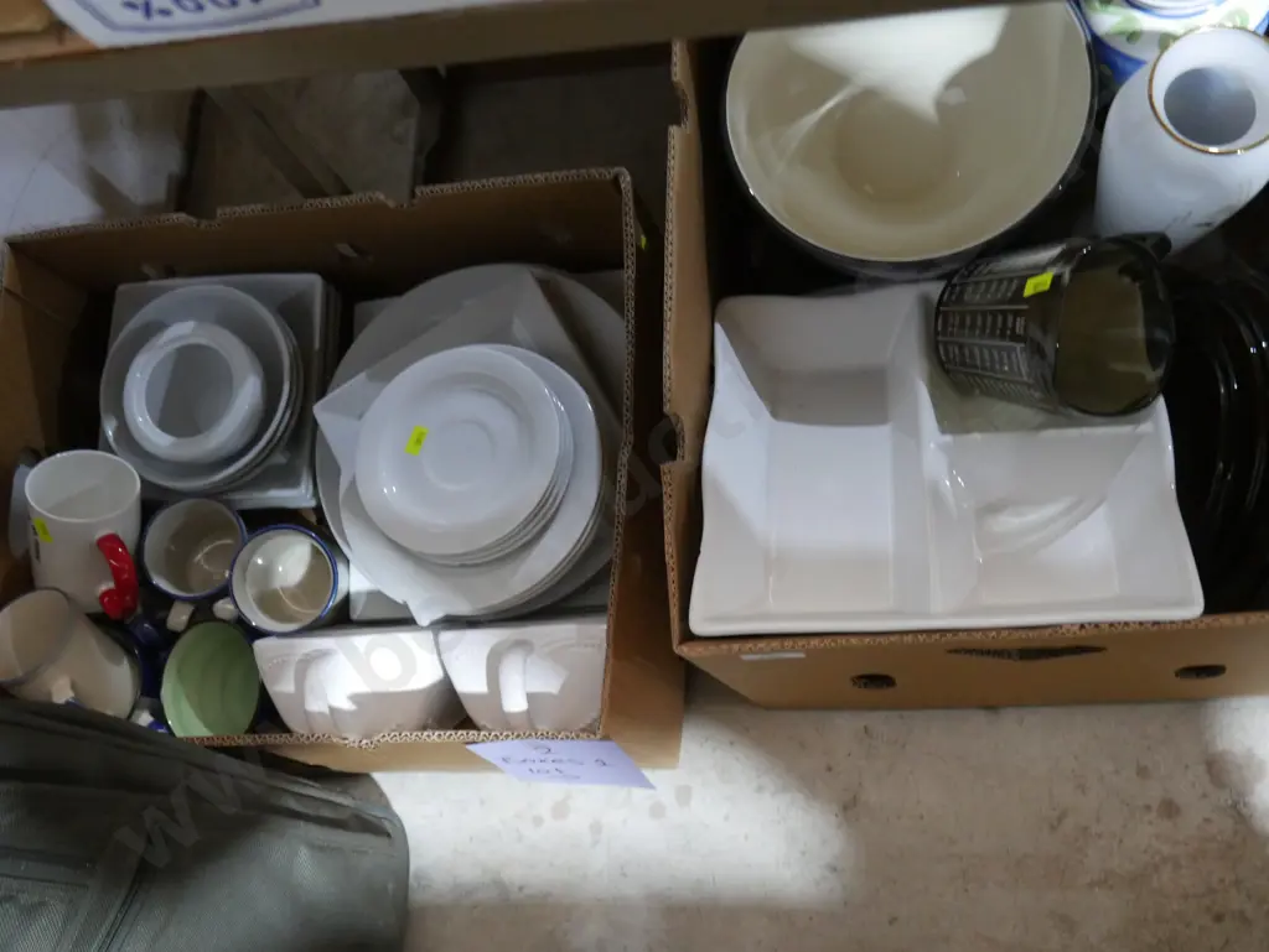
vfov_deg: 36.0
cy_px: 476
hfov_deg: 46.8
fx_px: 1467
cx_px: 634
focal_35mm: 40
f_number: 4.5
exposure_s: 1/50
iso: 3200
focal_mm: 20
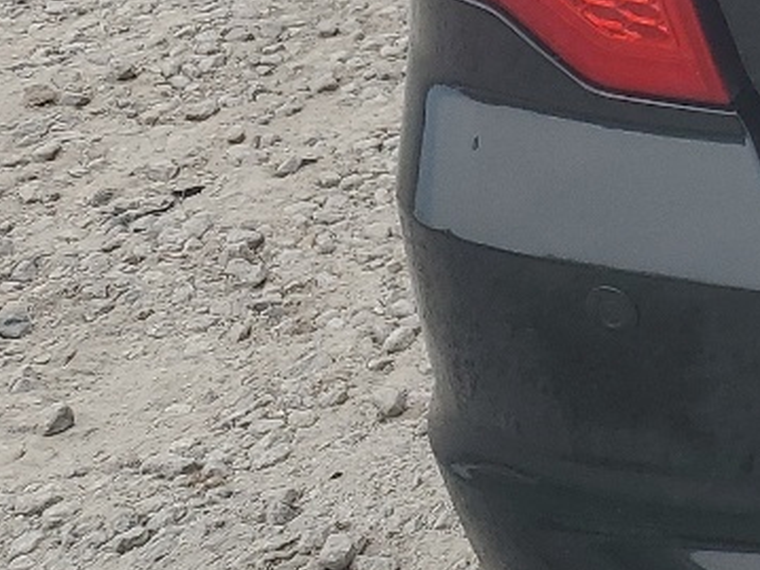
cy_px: -199
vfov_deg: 12.3
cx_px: 1636
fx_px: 2546
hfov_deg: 13.7
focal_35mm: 116
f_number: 1.5
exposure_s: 1/909
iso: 50
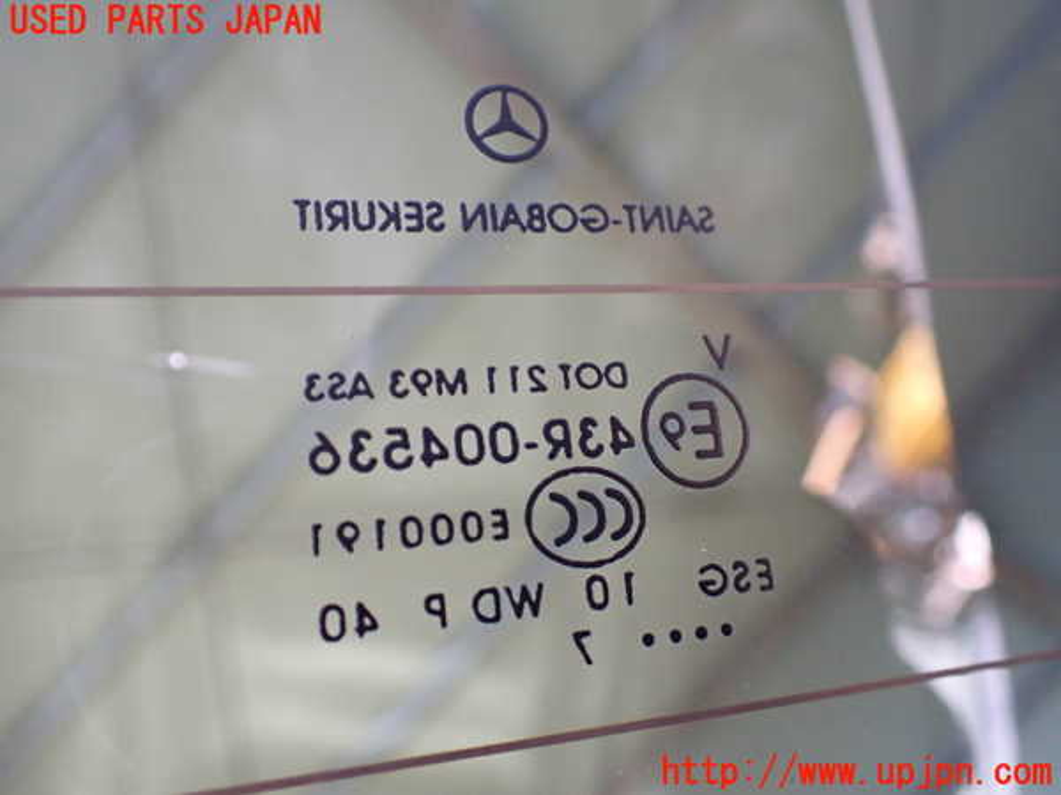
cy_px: 398
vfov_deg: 46.8
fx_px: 920
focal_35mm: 30
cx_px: 530
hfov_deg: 60.0
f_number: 2.3
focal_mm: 5.4
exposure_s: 1/125
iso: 640
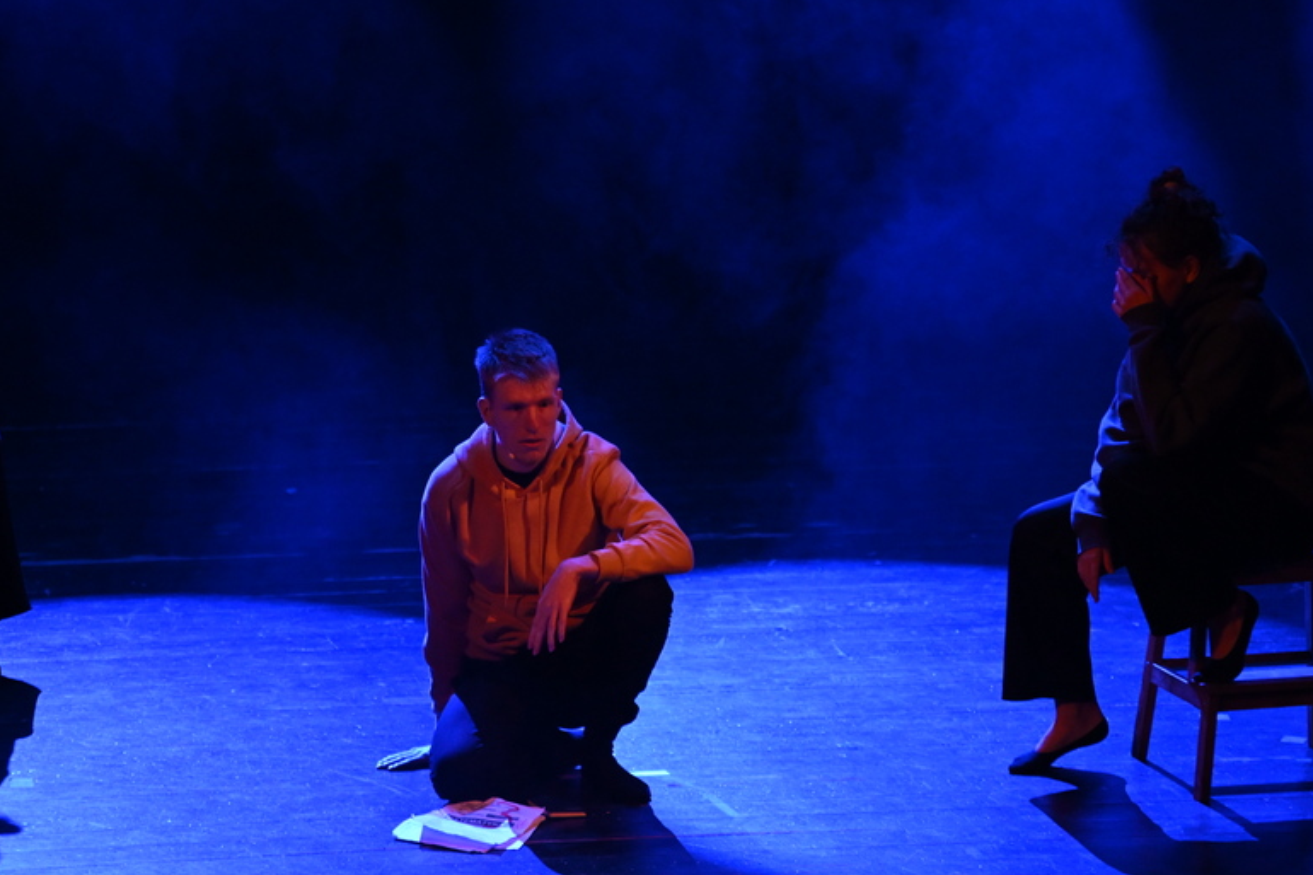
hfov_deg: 7.8
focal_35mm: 265
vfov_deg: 5.2
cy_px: 440
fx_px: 9662
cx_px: 515
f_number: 2.8
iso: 4000
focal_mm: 170
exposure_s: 1/250
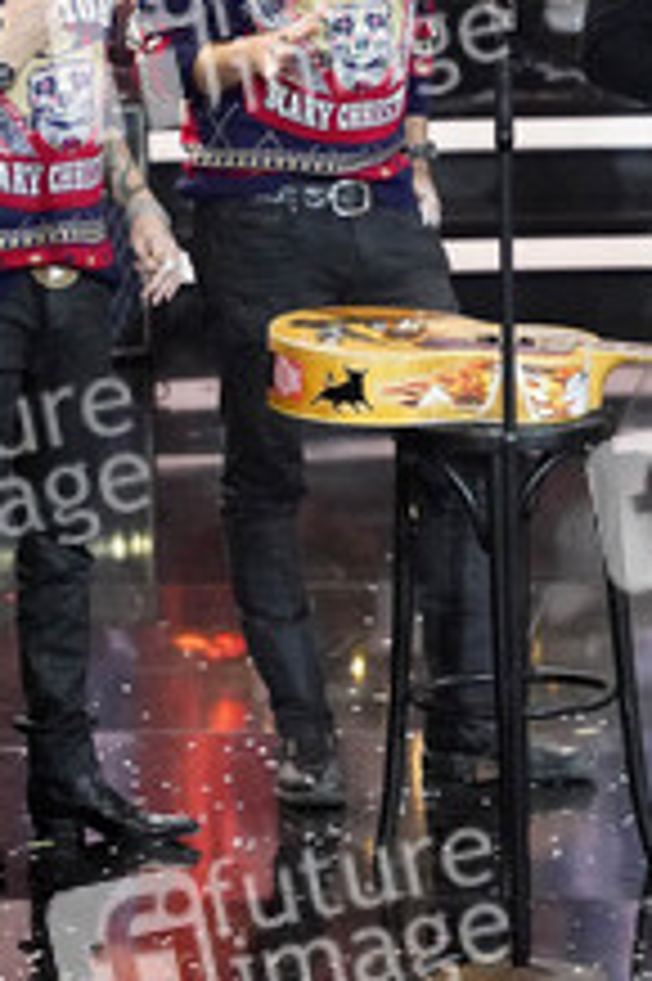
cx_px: 409
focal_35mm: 367
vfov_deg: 5.6
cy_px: 261
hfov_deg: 3.7
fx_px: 9985
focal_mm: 200
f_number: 4
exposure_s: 1/400
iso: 12800
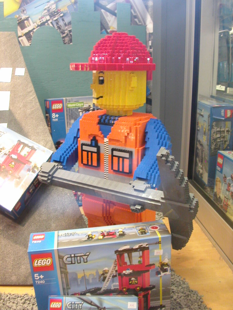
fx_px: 332
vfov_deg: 50.1
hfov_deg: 38.7
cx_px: 116
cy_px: 155
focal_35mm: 37
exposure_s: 1/8.6
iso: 200
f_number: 2.7
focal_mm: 5.6
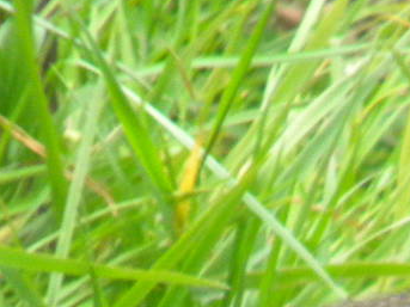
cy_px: 527
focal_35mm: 1931
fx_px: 22863
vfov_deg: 0.8
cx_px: 879
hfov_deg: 1.0
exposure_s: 1/250
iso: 313
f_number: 5.4
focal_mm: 75
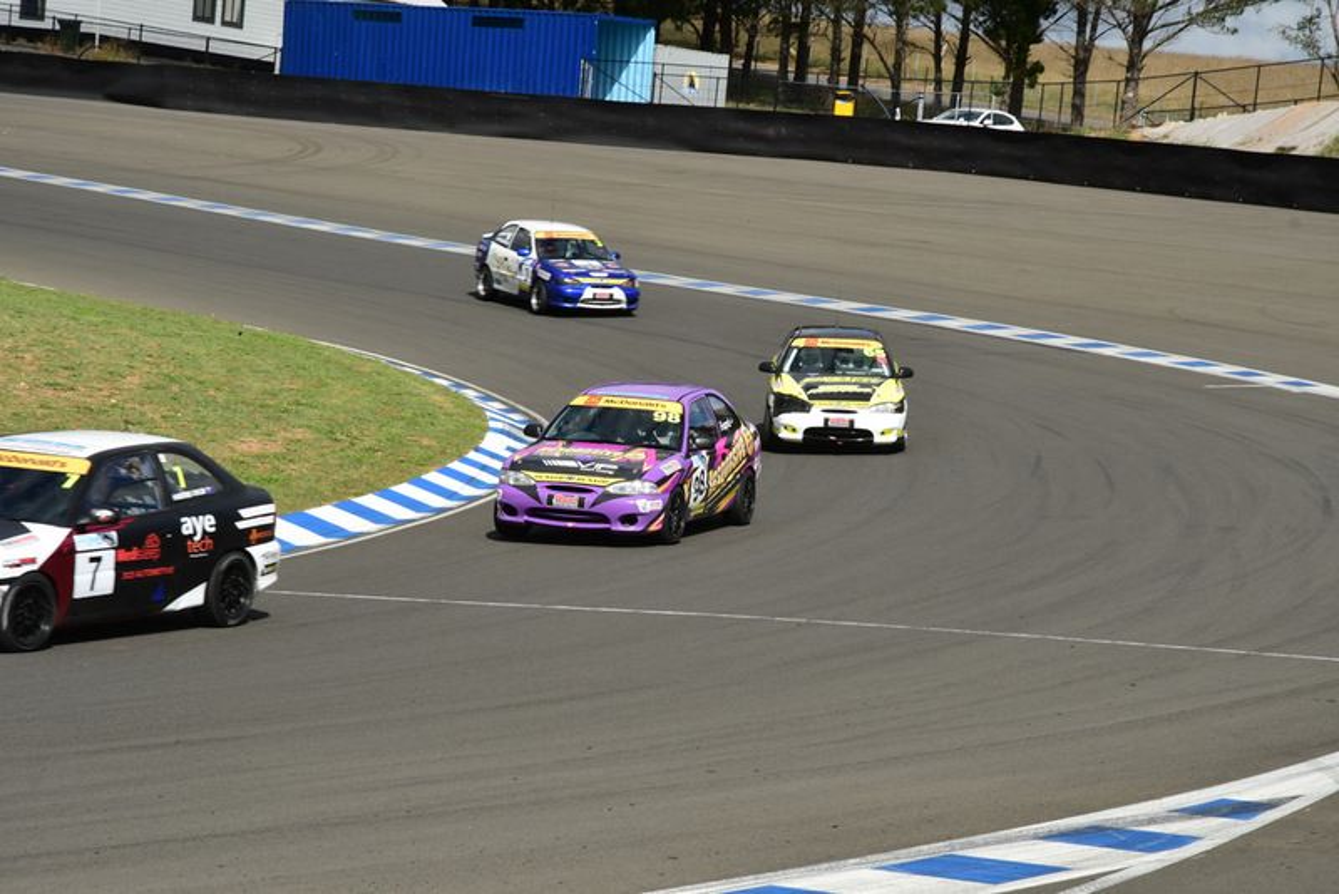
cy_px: 447
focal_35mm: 120
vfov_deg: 11.4
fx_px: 4465
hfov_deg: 17.1
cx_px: 670
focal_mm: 80
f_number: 11
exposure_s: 1/400
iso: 200
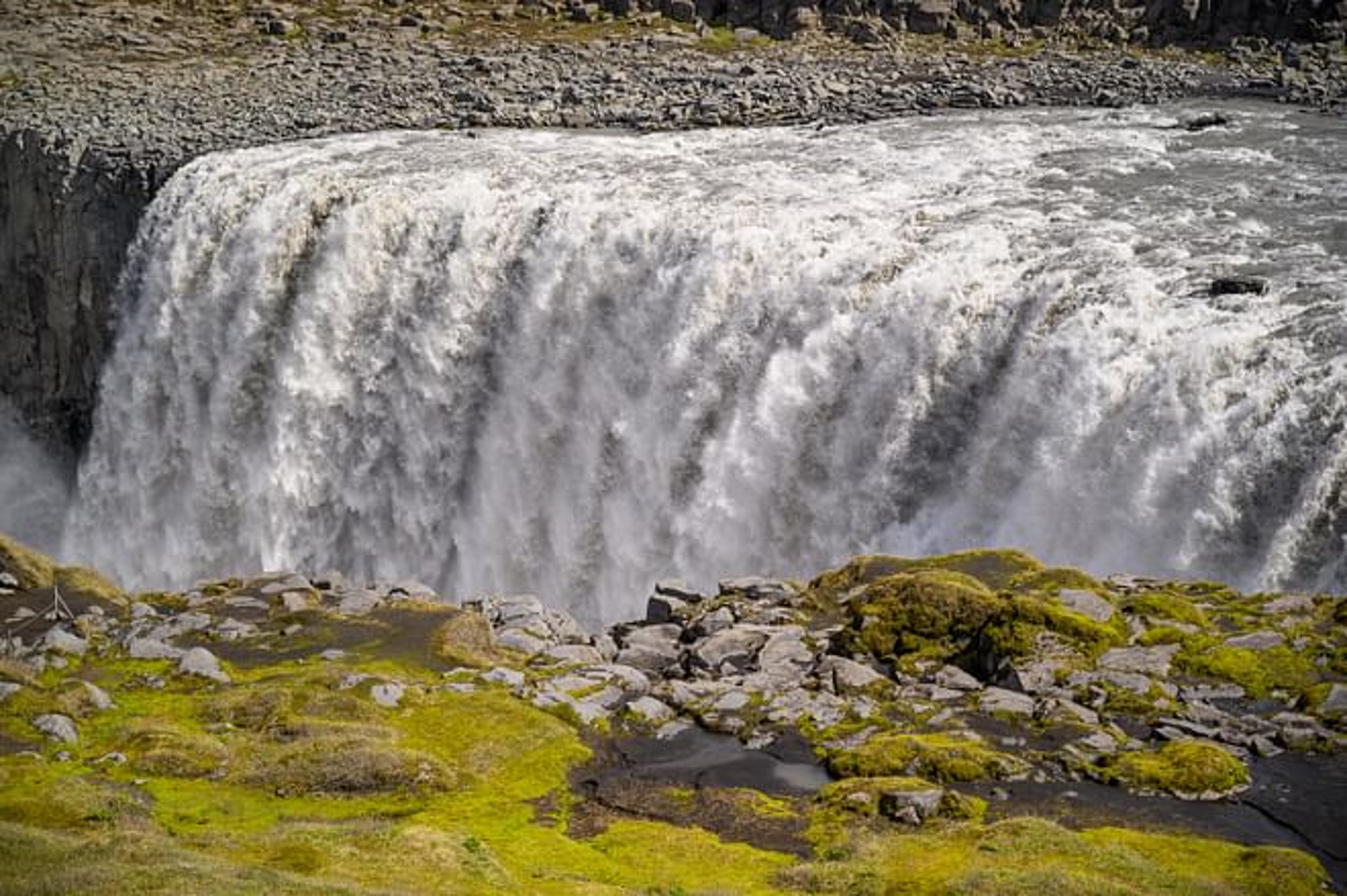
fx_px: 2617
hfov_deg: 28.9
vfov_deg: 19.4
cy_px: 448
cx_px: 674
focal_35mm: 70
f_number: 4
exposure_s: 1/1600
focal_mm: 70
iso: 100
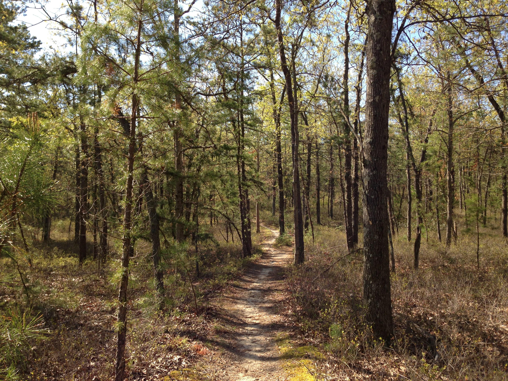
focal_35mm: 33
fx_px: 484
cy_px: 190
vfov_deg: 42.9
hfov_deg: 55.4
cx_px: 254
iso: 50
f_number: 2.4
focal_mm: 4.13
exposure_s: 1/516
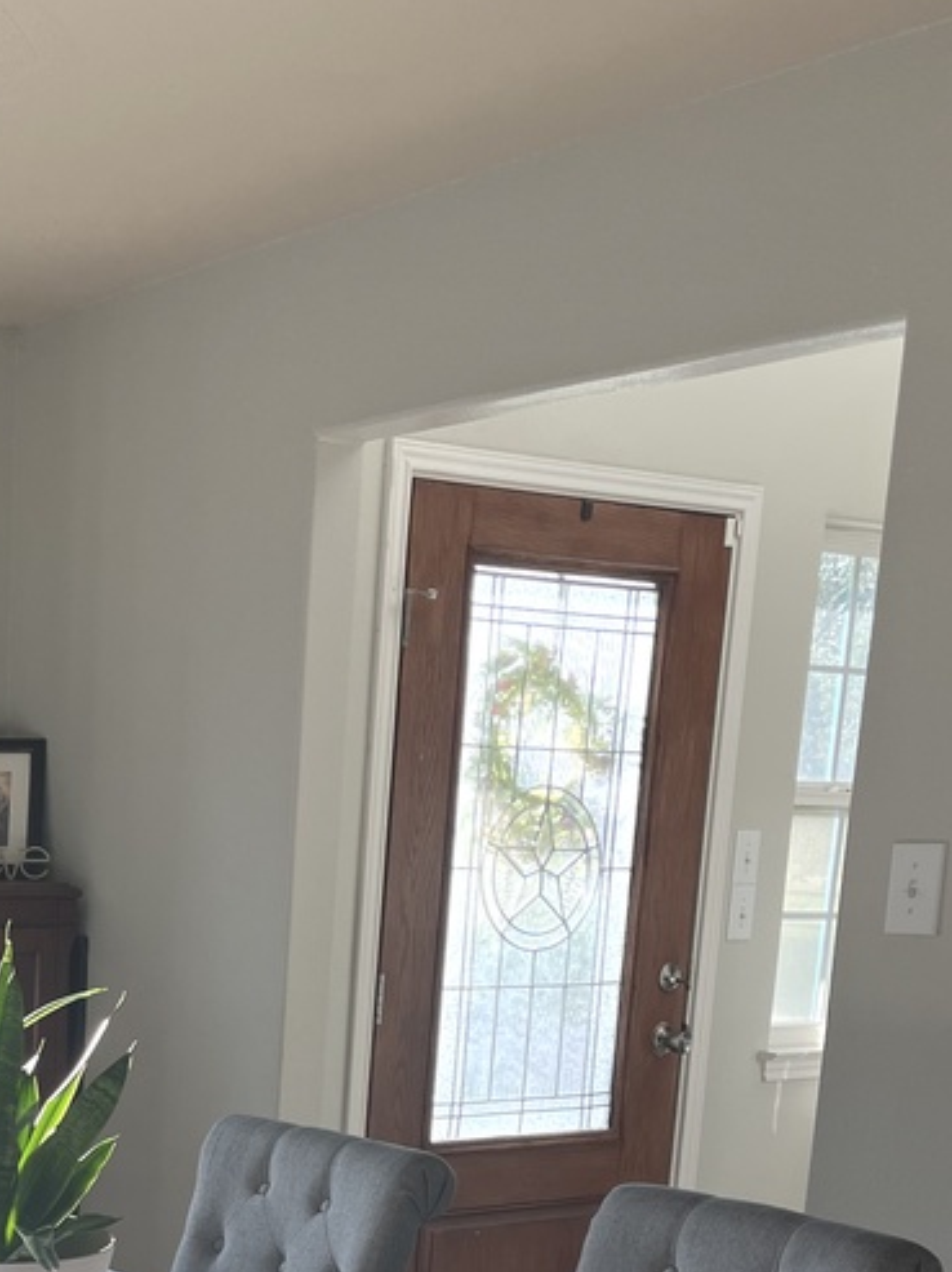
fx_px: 2093
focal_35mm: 57
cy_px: 1241
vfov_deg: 31.5
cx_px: -26
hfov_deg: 24.3
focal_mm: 5.1
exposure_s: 1/315
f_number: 1.6
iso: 50
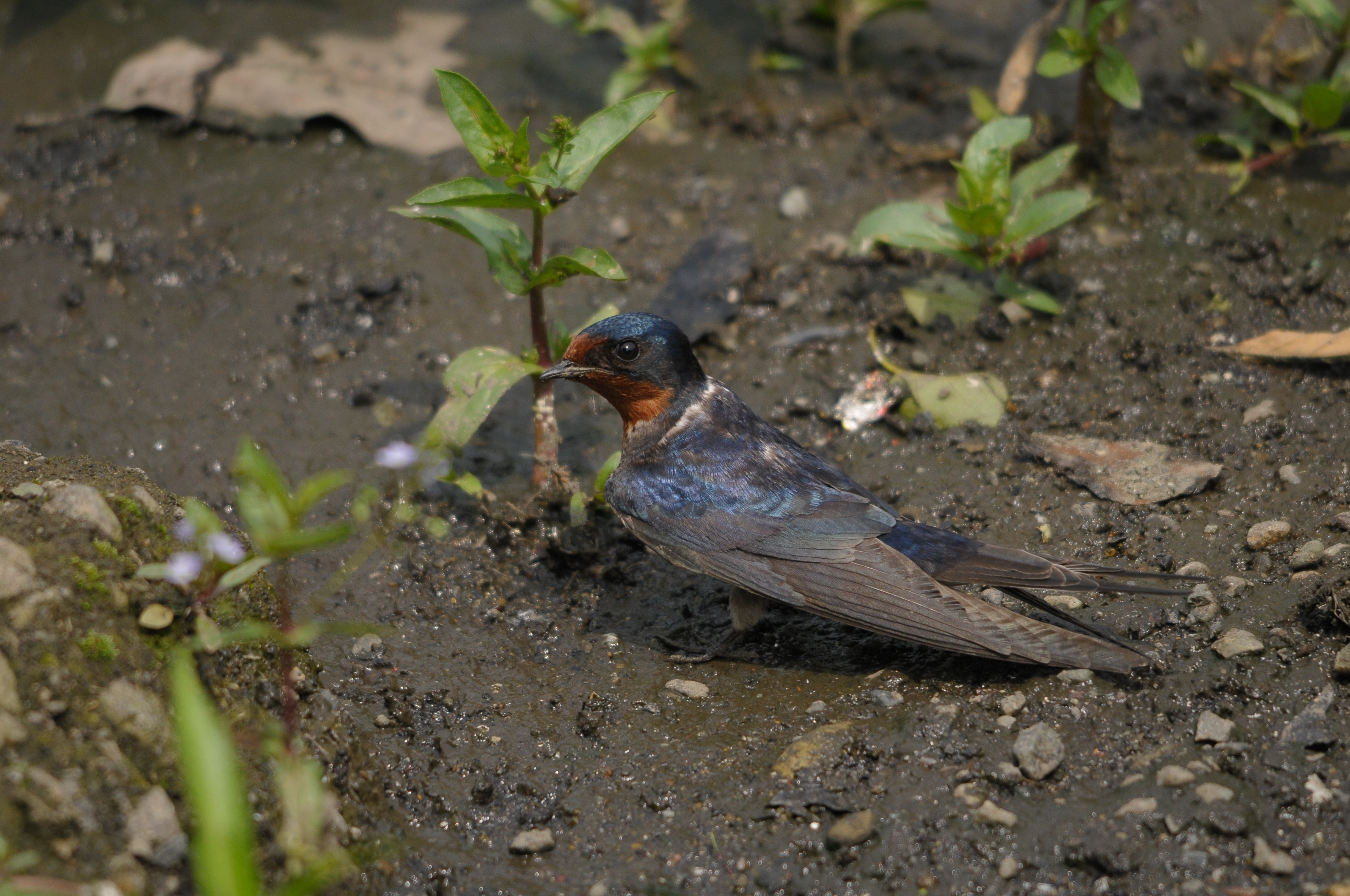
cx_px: 675
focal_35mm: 750
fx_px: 28091
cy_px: 448
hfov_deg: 2.8
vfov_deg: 1.8
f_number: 7.1
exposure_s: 1/800
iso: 400
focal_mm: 500
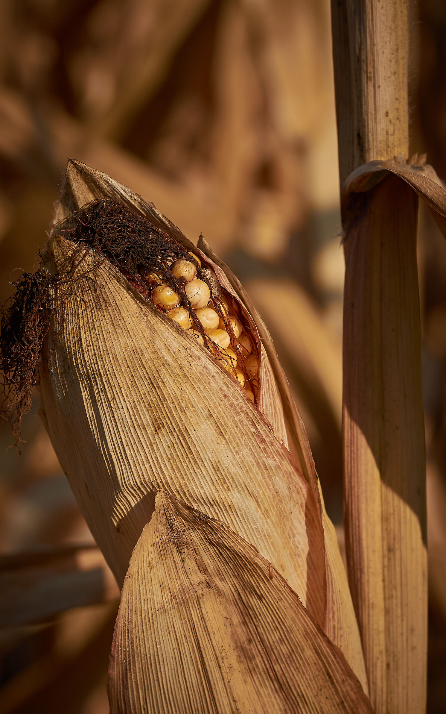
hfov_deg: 8.1
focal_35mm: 162
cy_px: 357
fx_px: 3141
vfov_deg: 13.0
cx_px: 214
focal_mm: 105
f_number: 11
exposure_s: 1/640
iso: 200
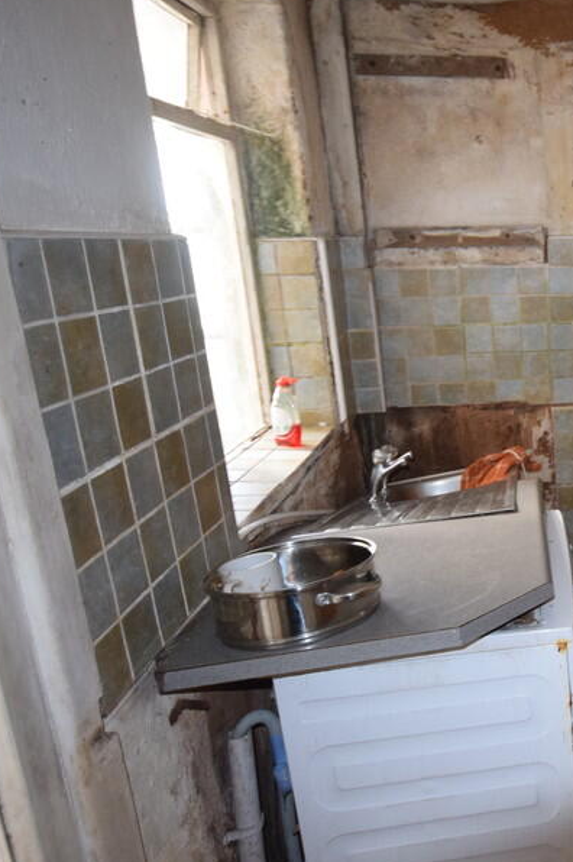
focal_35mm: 31
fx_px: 741
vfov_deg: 60.3
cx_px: 676
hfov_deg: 34.5
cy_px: 450
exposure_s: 1/60
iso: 1000
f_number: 4.5
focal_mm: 12
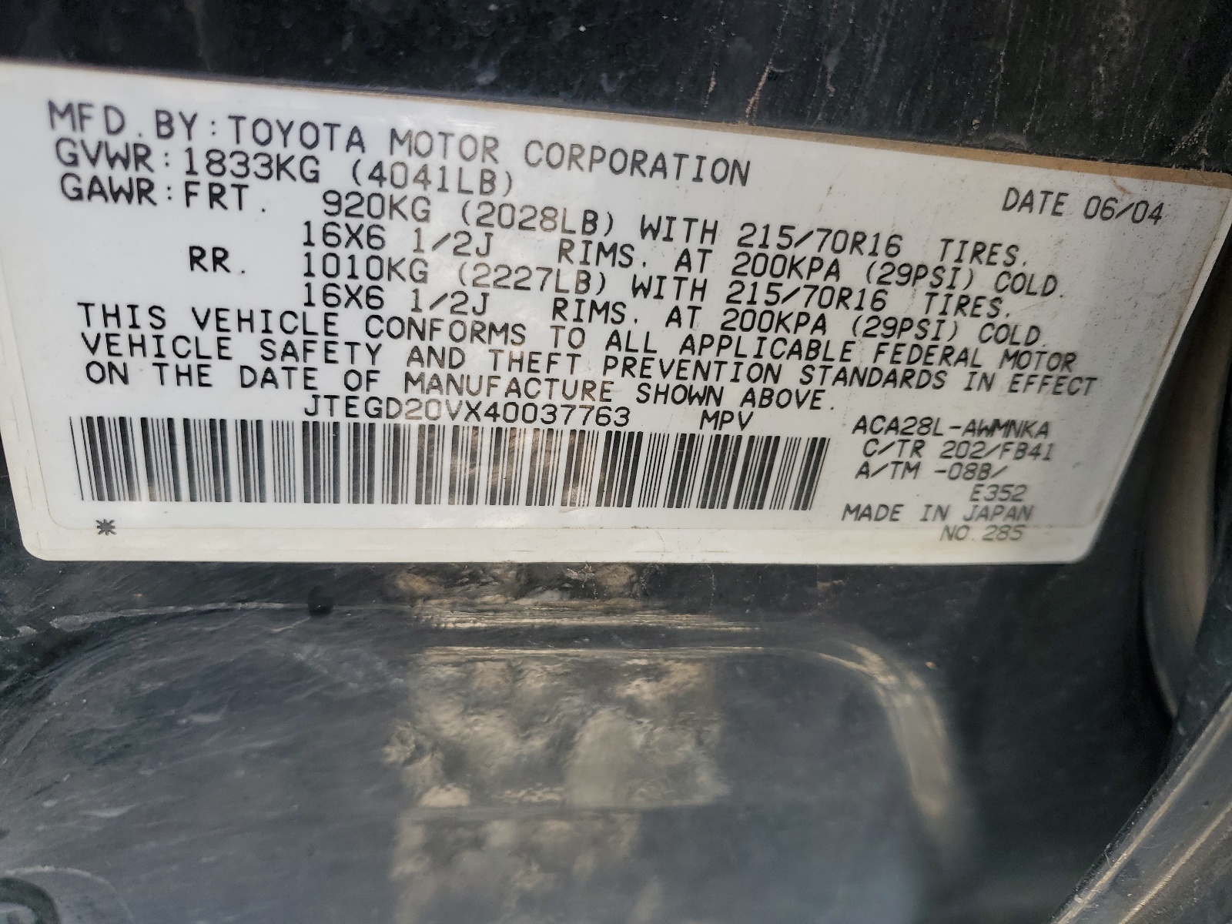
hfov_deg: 67.3
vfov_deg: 53.1
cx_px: 616
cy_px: 462
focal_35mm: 26
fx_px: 925
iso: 50
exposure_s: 1/120
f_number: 1.5
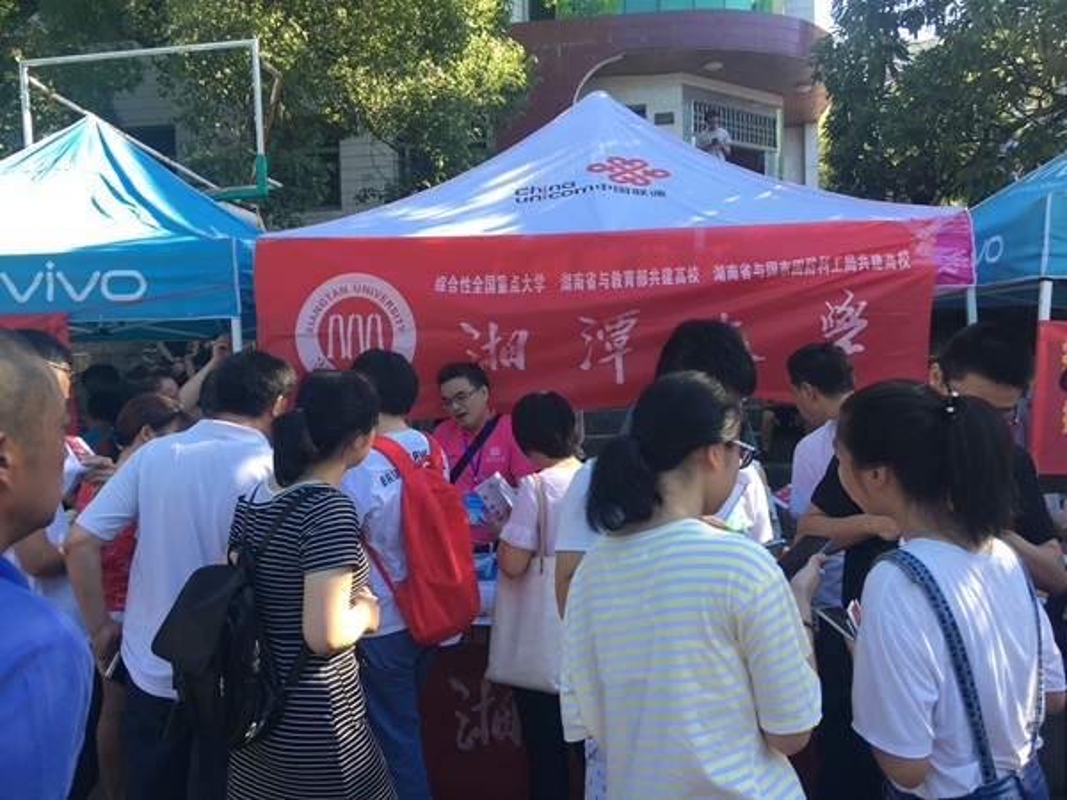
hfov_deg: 61.7
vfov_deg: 48.2
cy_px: 400
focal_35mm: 29
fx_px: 894
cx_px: 534
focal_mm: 4.15
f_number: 2.2
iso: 25
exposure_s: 1/144
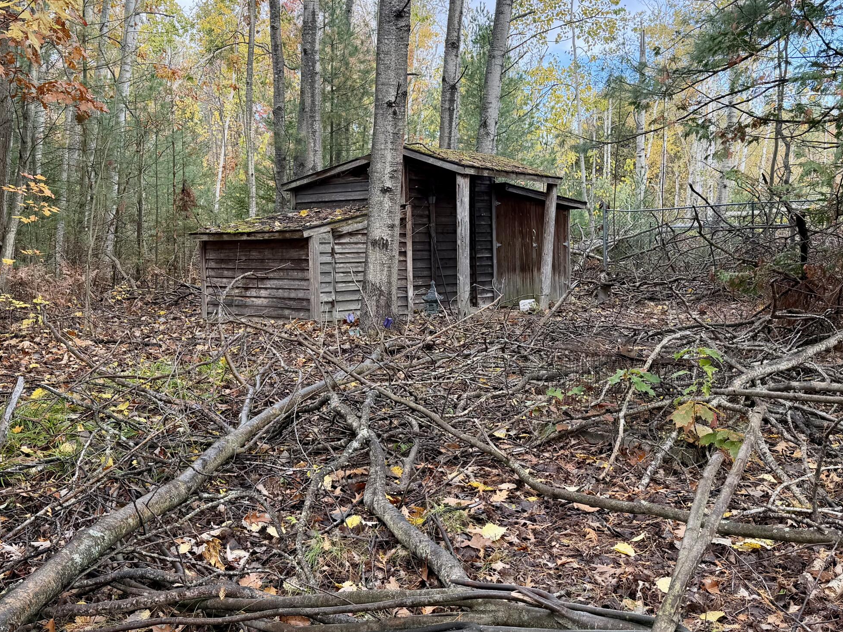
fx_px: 901
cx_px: 364
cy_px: 286
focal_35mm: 37
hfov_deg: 50.0
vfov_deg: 38.6
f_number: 1.78
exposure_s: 1/256
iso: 80
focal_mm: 6.76
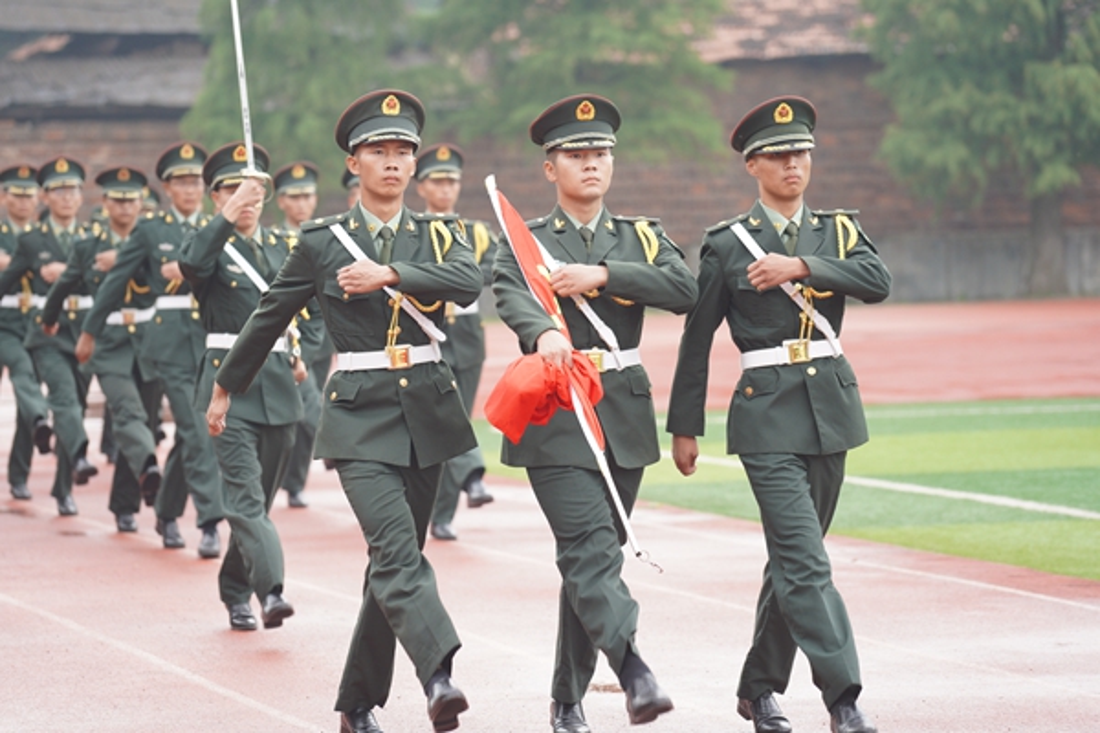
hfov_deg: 13.6
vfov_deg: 9.1
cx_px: 550
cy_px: 366
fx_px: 4614
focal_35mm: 151
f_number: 4
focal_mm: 151
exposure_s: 1/320
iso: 640
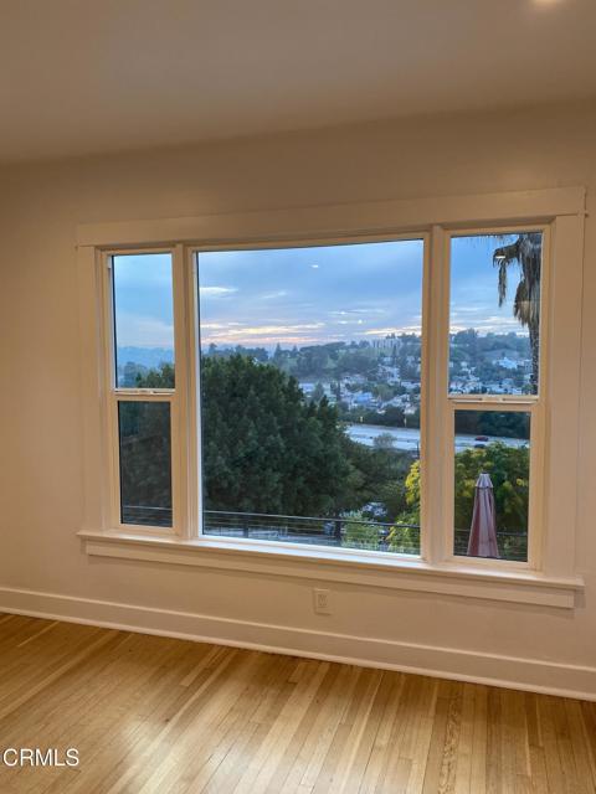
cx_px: 298
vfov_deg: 67.3
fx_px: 597
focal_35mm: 26
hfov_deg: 53.1
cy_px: 397
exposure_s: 1/120
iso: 80
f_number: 1.8
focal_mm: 4.25
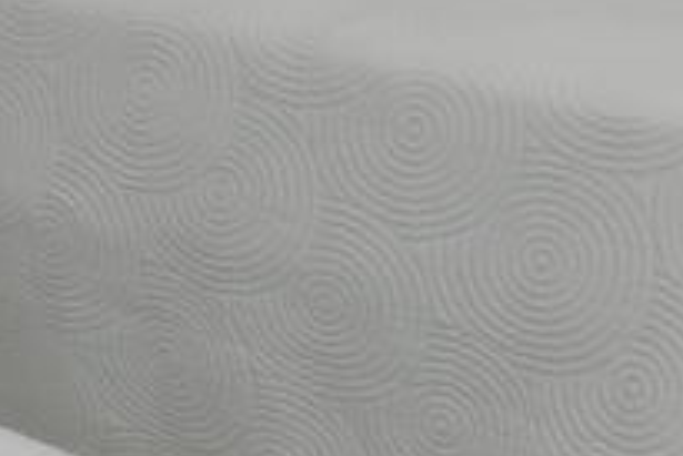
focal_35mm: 117
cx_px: 287
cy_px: -424
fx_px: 2221
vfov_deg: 10.8
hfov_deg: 17.5
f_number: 6.3
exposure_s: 1/250
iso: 200
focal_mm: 10
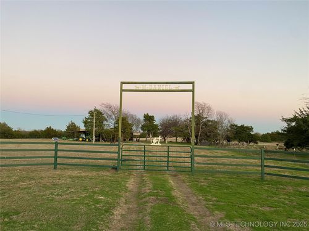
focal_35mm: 26
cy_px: 116
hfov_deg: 67.3
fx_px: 232
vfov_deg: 53.1
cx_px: 154
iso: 125
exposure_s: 1/85
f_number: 1.8
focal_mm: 4.25
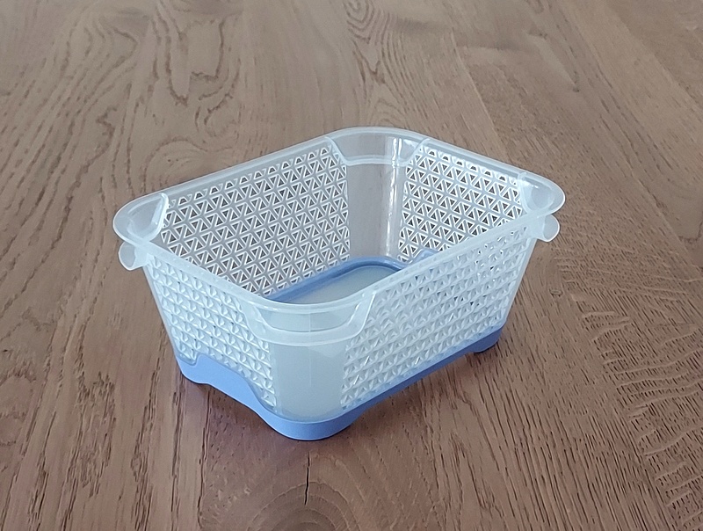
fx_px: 489
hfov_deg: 71.5
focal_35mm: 24
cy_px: 266
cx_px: 352
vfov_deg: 57.0
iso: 400
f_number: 1.8
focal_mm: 4.6
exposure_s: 1/60
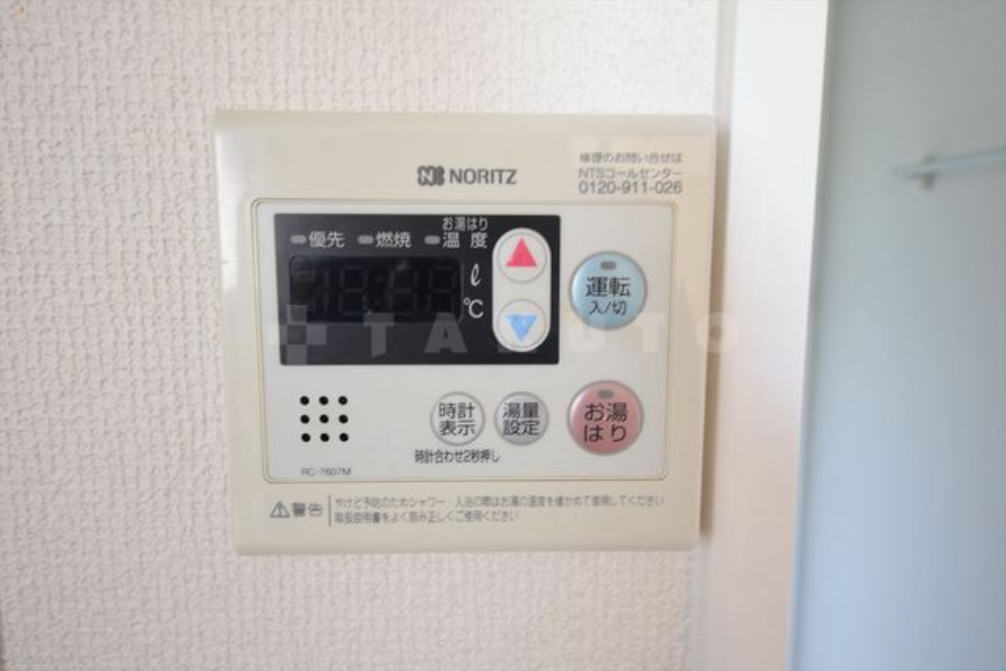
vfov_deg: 53.2
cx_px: 503
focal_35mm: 24
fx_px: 671
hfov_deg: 73.7
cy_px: 336
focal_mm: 16
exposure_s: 1/6
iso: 1600
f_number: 5.6
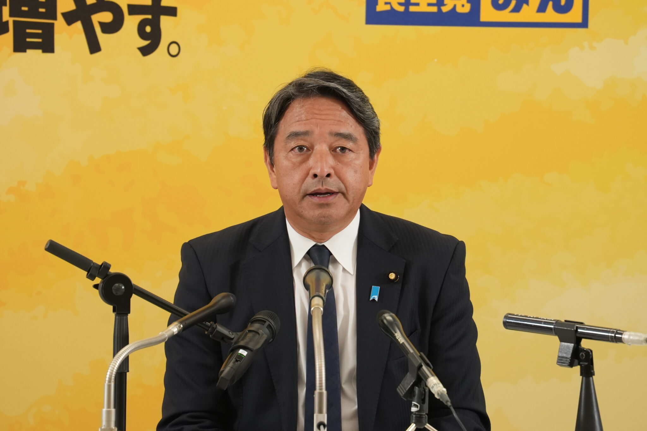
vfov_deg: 4.6
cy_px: 216
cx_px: 324
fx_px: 5391
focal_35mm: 300
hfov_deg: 6.9
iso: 1600
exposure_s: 1/160
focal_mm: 200
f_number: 5.6
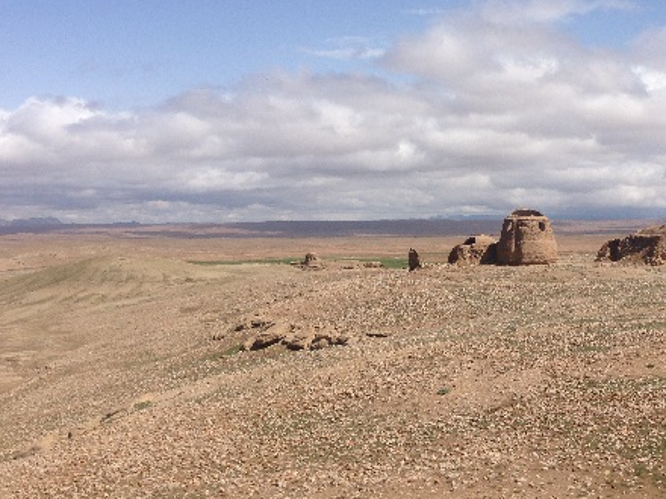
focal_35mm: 49
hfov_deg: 38.2
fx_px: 943
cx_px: 471
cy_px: 224
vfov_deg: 29.7
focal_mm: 4.12
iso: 50
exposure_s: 1/3390
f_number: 2.4
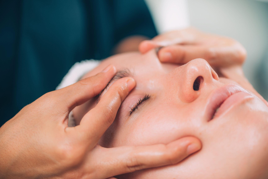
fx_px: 782
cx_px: 134
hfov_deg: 19.5
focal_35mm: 105
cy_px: 90
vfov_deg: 13.0
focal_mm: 105
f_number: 3
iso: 100
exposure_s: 1/160
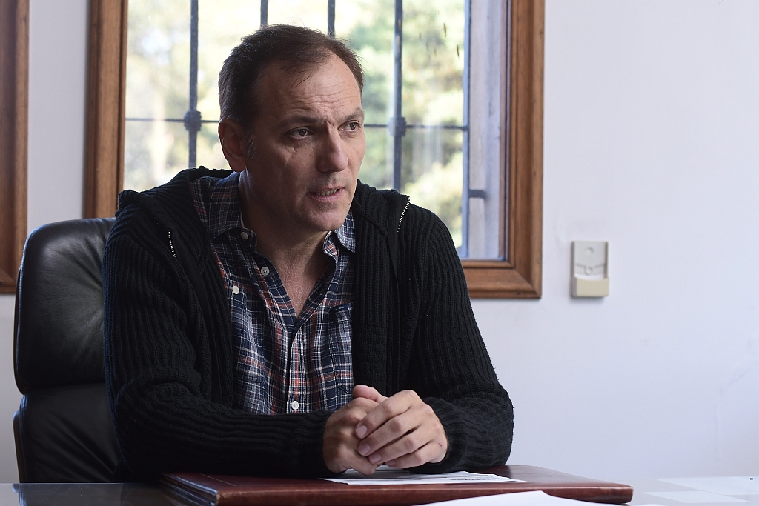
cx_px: 380
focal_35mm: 123
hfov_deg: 16.7
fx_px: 2593
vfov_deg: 11.1
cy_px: 253
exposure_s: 1/160
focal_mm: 82
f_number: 5
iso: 1000
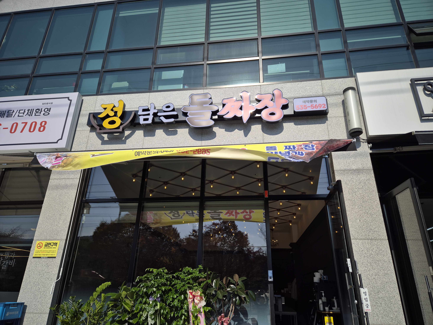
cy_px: 162
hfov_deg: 73.9
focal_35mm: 23
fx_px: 288
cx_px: 216
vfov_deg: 58.9
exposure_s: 1/2424
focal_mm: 5.4
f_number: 1.8
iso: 25
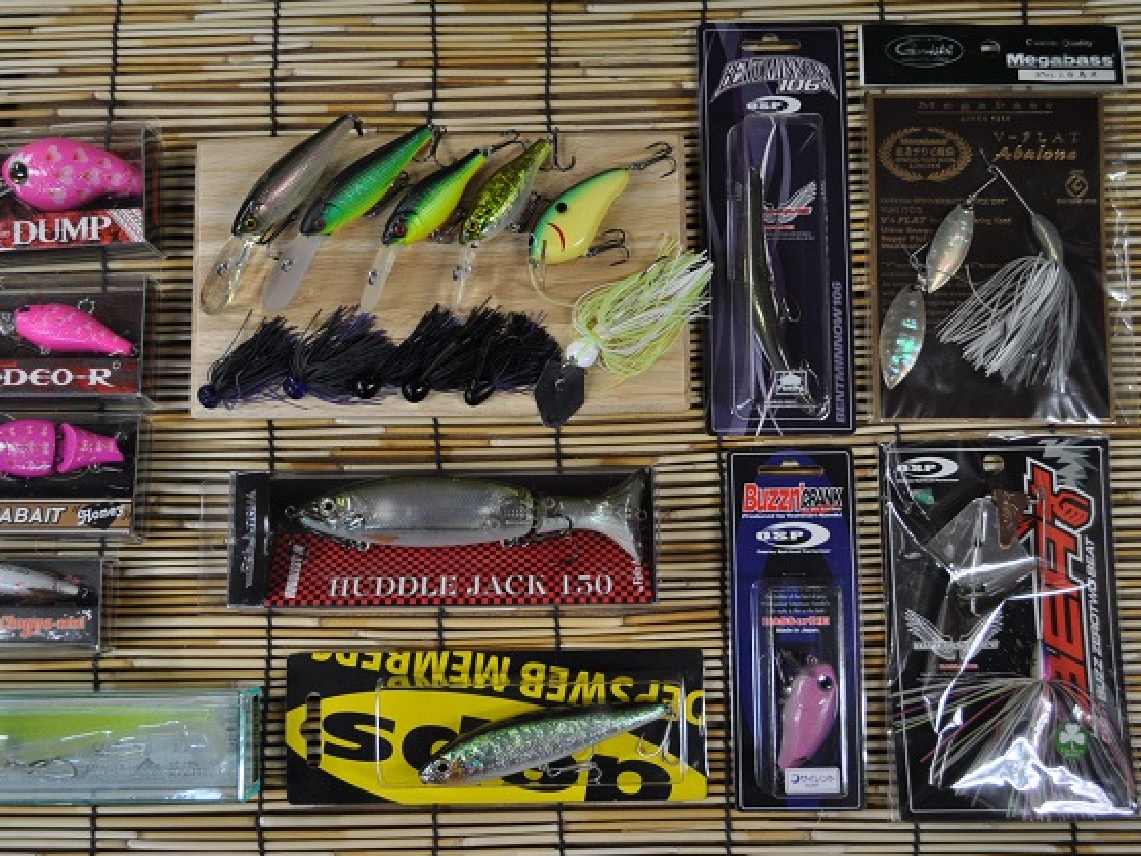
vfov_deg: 36.0
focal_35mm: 40
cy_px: 428
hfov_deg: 46.7
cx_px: 522
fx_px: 1319
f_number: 4
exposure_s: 1/60
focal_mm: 24
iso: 720
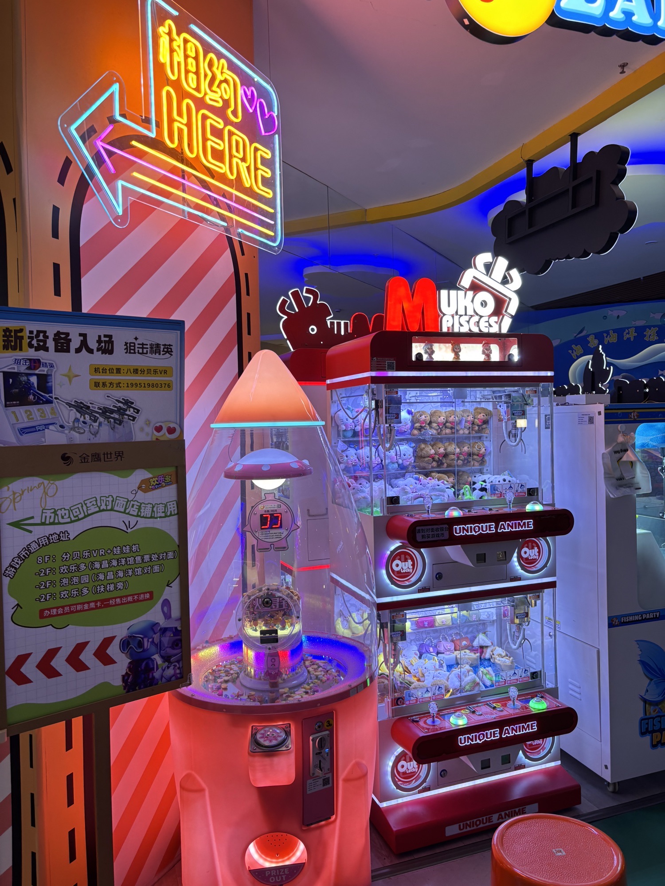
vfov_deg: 67.3
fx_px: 666
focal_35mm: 26
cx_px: 332
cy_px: 443
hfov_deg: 53.1
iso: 100
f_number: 1.6
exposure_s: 1/100
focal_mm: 5.96
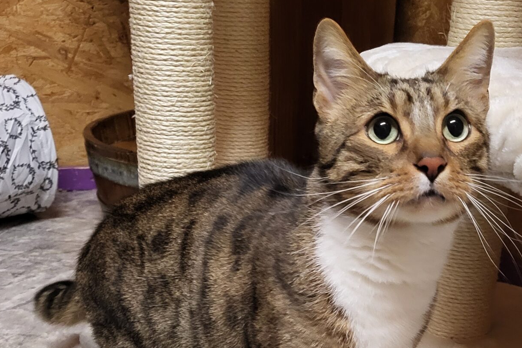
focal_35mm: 57
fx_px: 826
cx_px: 305
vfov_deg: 23.0
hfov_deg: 35.0
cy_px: 332
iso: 640
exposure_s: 1/50
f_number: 1.8
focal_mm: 5.4
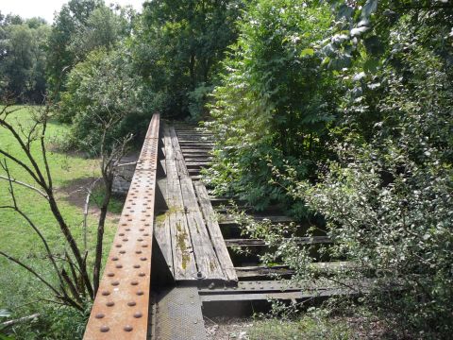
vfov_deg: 44.2
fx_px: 419
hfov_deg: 56.8
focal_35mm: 32
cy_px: 170
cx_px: 226
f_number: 4
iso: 100
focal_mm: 5.2
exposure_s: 1/250
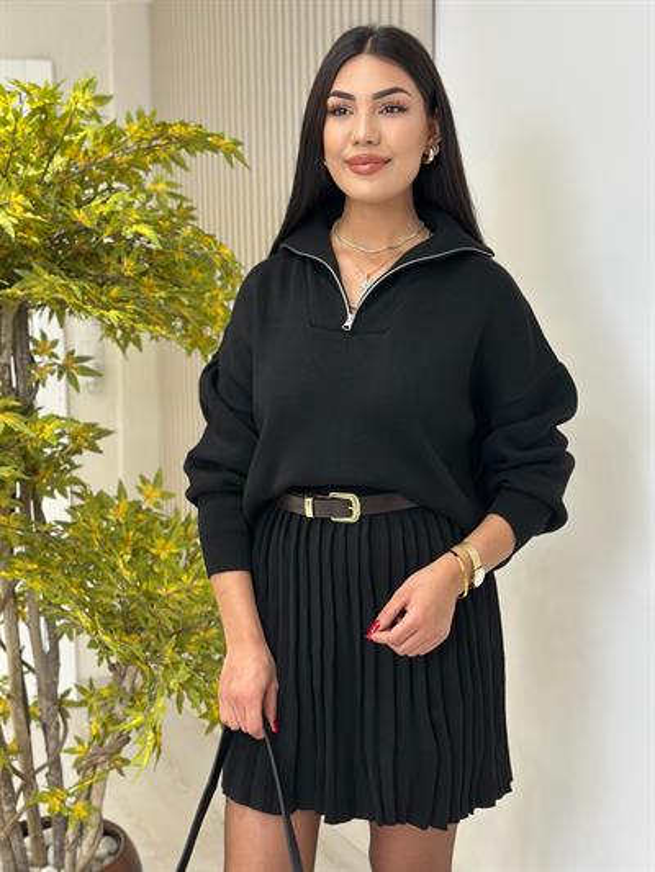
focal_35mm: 48
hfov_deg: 30.3
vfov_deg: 39.6
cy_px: 436
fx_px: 1211
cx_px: 328
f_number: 1.78
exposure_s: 1/100
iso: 80
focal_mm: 6.86
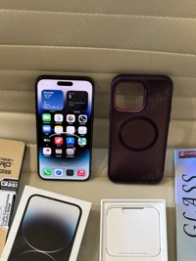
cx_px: 91
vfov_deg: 26.7
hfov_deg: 20.4
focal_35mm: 72
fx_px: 544
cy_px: 195
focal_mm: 6.76
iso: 200
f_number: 1.78
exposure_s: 1/60
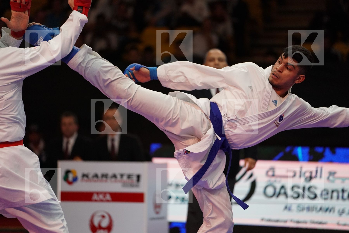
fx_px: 1939
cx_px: 174
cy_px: 116
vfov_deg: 6.9
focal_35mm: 200
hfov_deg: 10.3
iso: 5000
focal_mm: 200
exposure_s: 1/1000
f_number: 2.8
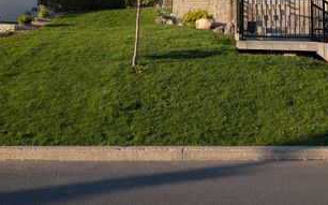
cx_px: 235
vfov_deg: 23.7
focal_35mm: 50
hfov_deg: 39.5
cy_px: -36
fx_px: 447
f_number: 1.68
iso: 19
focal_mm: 6.9
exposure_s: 1/426
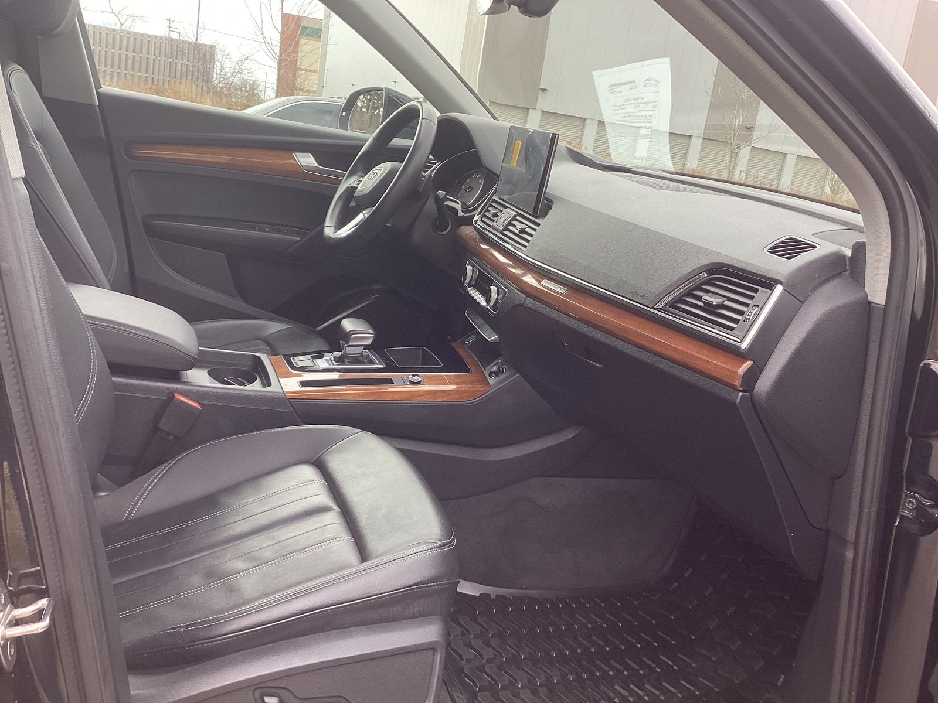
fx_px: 840
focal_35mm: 31
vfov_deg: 45.4
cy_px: 352
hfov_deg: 58.4
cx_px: 469
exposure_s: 1/120
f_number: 2.4
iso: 32
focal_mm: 3.3
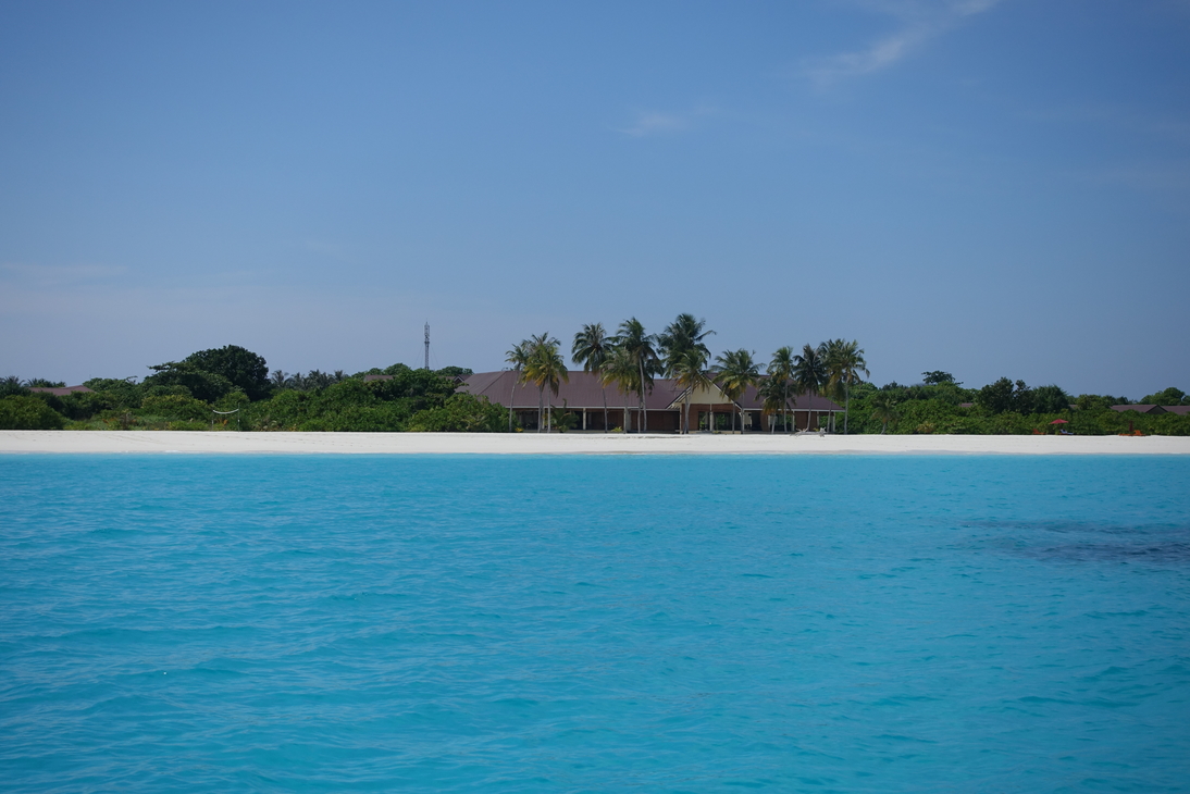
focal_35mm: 70
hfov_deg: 28.8
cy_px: 397
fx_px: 2314
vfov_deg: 19.5
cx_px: 595
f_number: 4
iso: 125
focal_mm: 25.7
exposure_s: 1/320
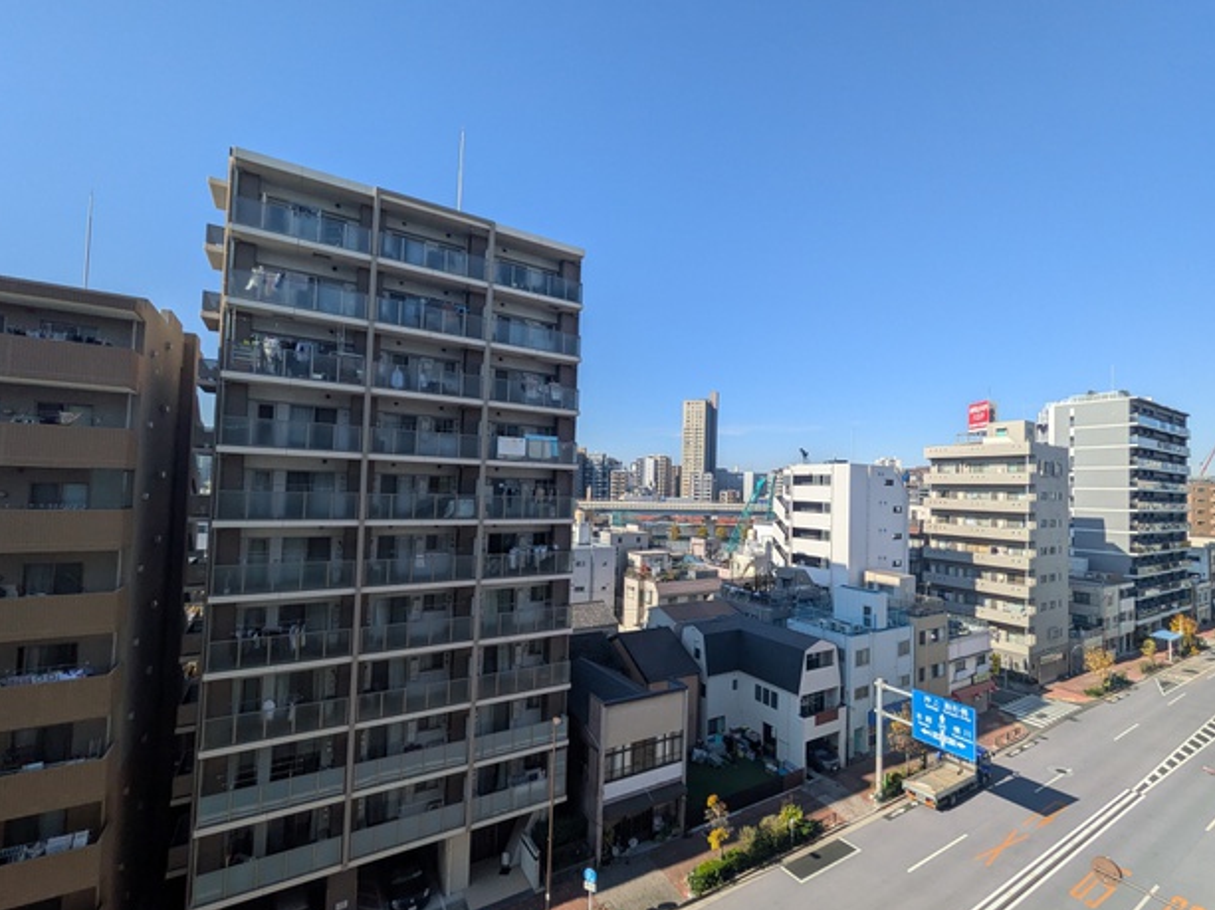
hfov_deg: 94.3
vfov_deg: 78.0
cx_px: 656
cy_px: 473
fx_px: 561
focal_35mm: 16
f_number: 2.2
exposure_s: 1/1887
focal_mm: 1.83
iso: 47
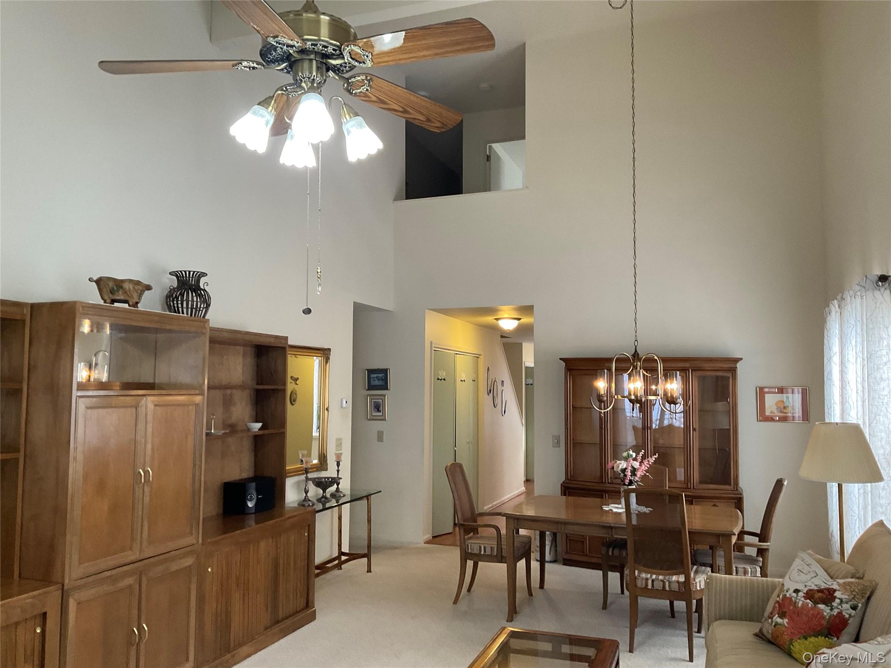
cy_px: 334
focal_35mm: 29
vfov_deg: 48.2
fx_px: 746
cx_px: 446
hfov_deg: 61.7
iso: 125
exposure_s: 1/60
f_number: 1.8
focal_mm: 3
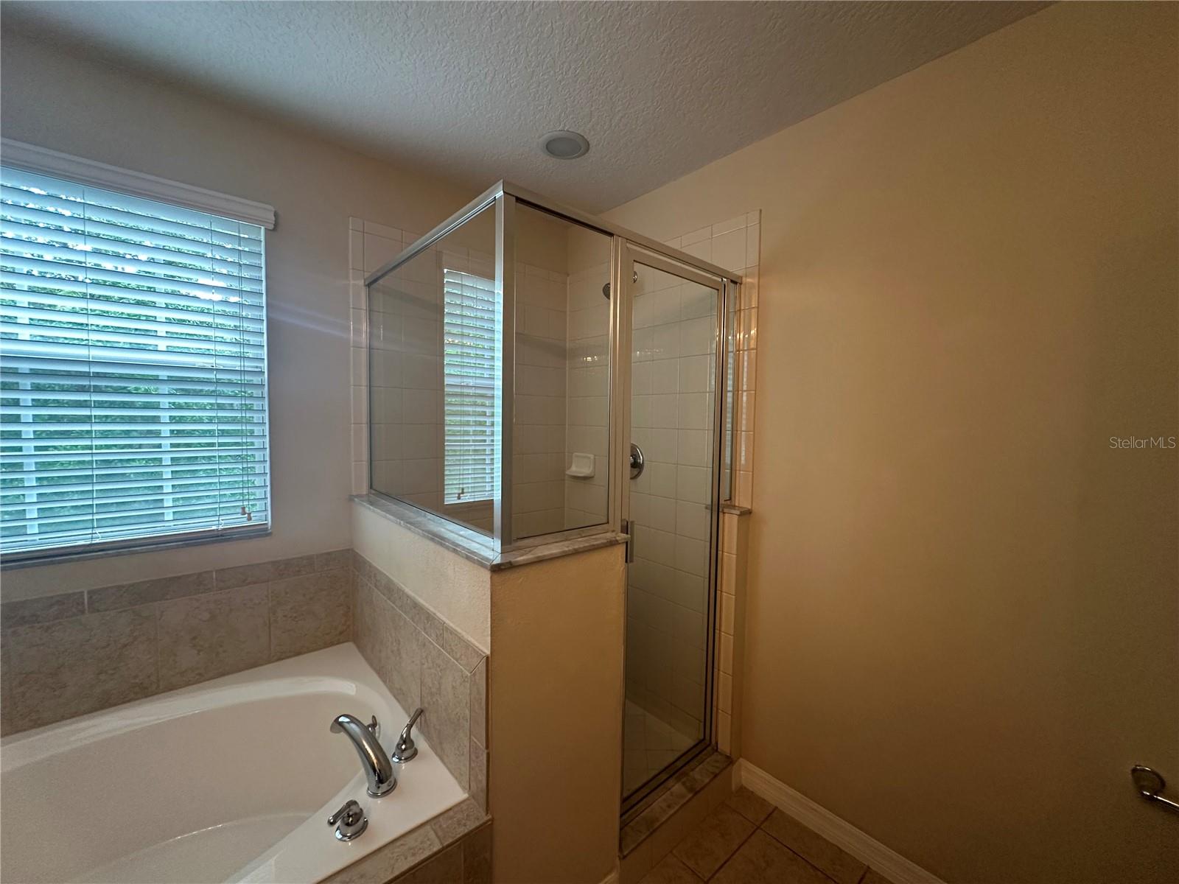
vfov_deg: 85.7
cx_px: 590
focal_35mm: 14
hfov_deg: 102.1
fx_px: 477
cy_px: 442
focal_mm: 2.22
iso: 200
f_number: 2.2
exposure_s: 1/60
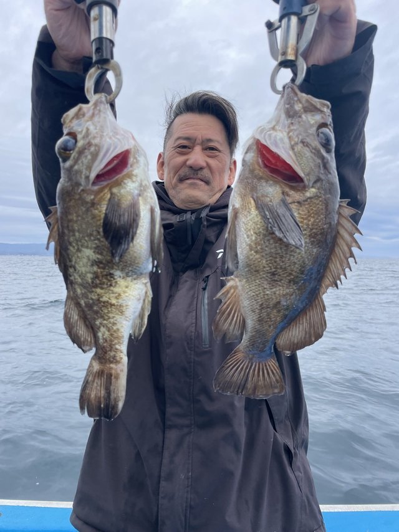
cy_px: 266
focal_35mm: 26
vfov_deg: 67.3
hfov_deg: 53.0
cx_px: 200
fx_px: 400
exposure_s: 1/940
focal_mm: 4.2
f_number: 1.6
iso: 32
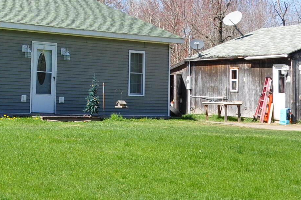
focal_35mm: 118
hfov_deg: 16.5
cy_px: -36
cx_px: -78
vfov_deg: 11.4
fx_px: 986
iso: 200
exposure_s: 1/250
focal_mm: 24
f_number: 10
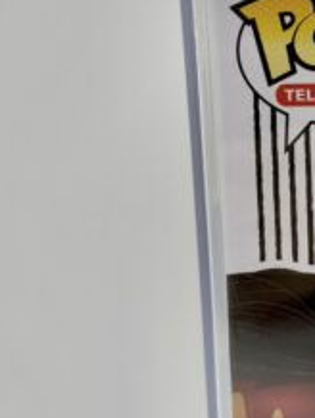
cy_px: 134
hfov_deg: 15.2
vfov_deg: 22.1
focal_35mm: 88
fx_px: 1066
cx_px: 509
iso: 64
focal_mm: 6.76
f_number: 1.78
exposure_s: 1/280
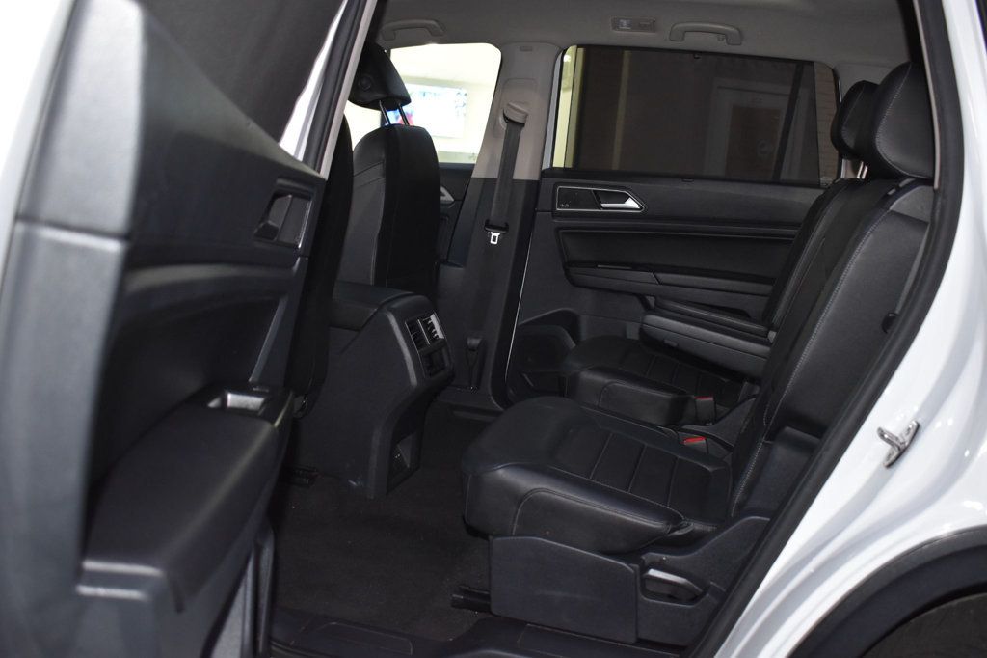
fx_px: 946
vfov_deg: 38.3
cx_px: 494
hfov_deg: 55.1
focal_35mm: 34
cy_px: 329
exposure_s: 1/30
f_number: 3.8
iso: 1250
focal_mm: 23
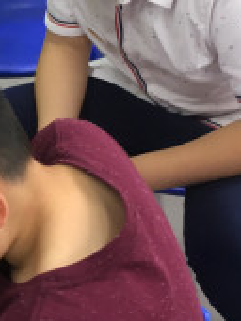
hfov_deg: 13.6
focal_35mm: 102
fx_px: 948
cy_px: 165
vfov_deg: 19.3
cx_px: -119
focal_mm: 4.15
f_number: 2.2
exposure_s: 1/33
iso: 80
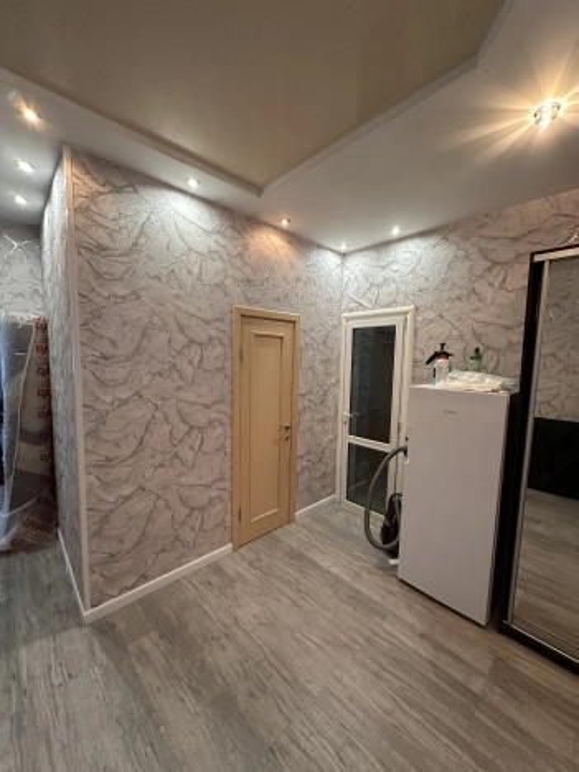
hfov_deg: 85.7
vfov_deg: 102.1
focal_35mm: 14
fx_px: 312
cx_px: 290
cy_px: 386
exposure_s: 1/50
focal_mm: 2.22
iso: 250
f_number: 2.2
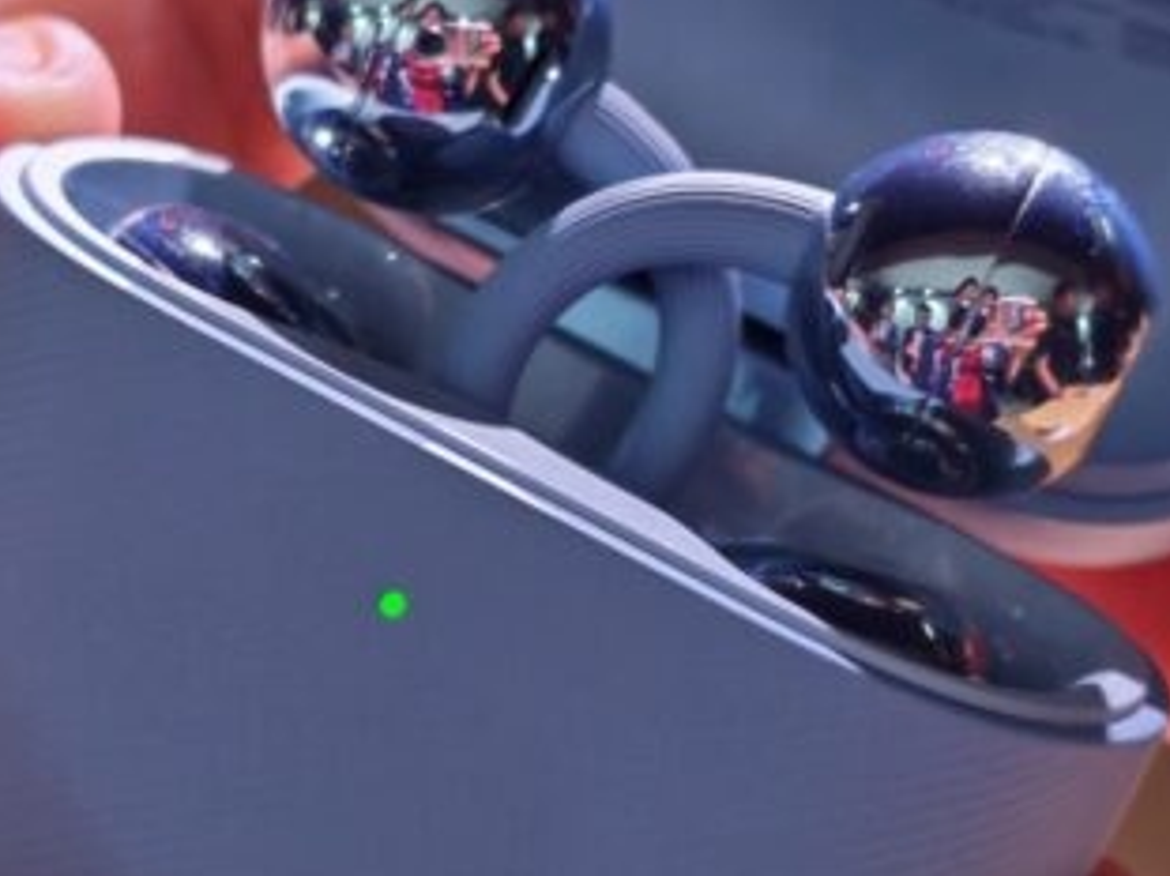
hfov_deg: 17.7
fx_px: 3750
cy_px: 509
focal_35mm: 111
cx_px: 500
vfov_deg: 13.3
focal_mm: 5.4
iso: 64
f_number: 1.6
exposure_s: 1/50
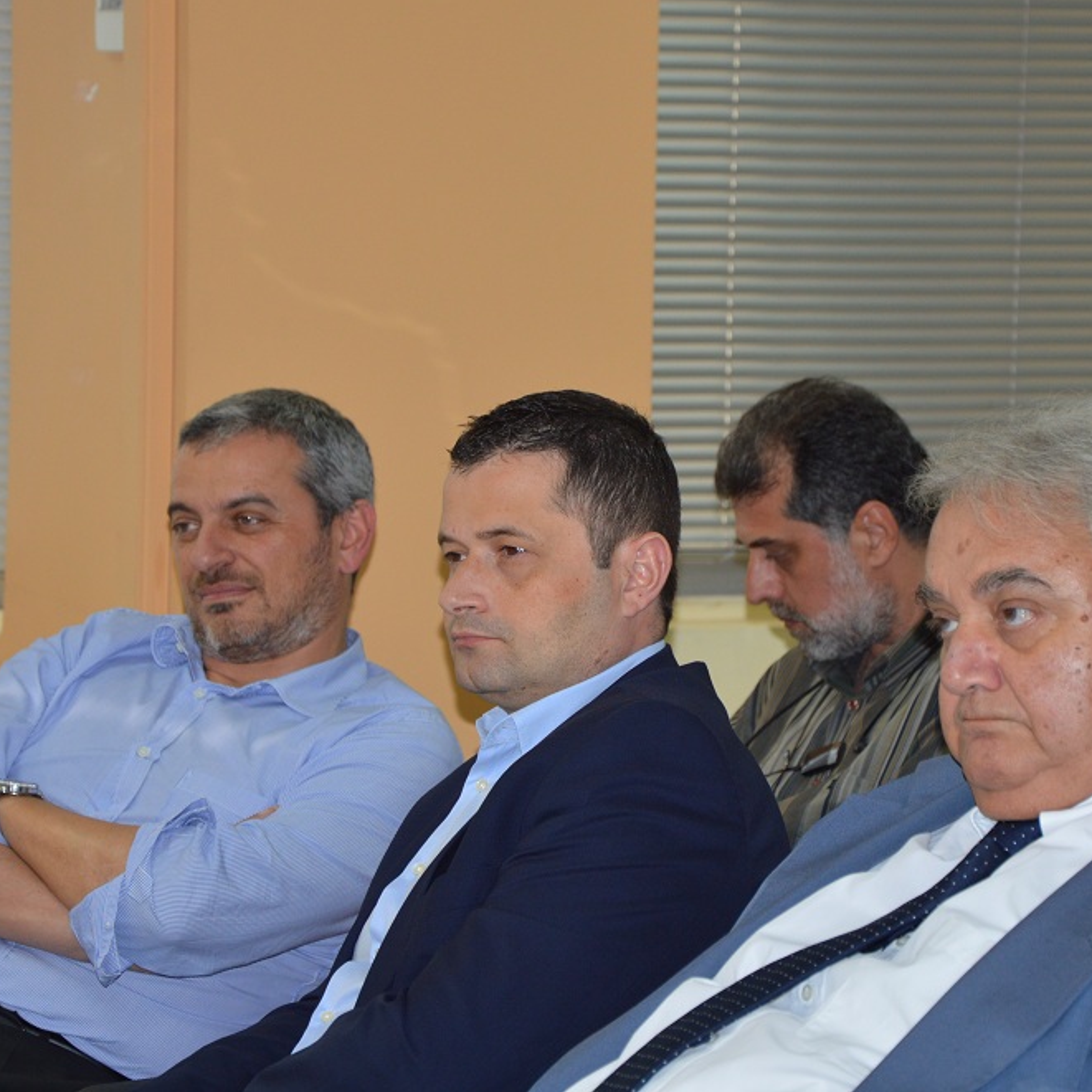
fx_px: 5840
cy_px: 545
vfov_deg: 10.7
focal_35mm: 164
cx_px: 562
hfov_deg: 10.7
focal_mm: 85
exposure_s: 1/60
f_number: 5.6
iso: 400
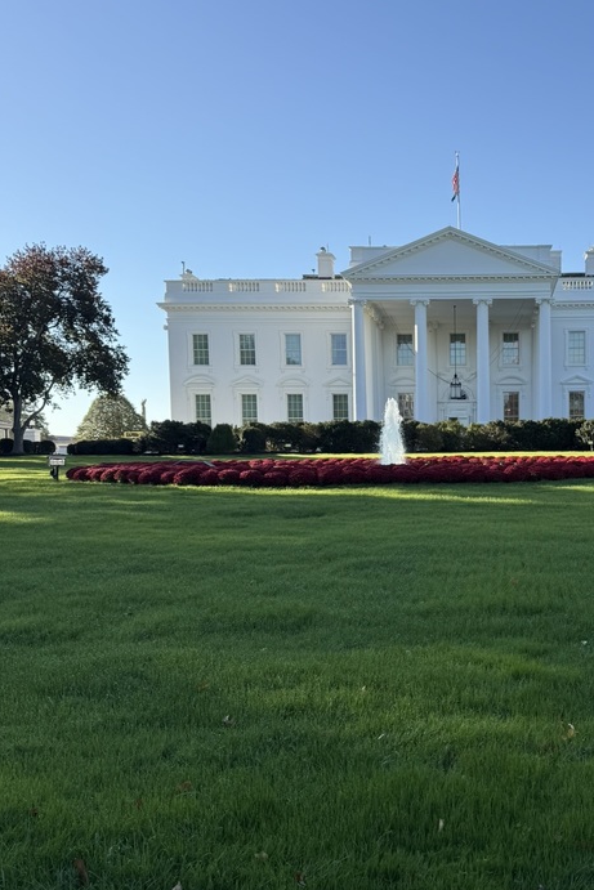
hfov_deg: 34.6
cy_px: 510
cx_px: 491
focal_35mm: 37
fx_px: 915
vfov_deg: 51.7
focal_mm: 6.76
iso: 80
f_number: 1.78
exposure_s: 1/2053
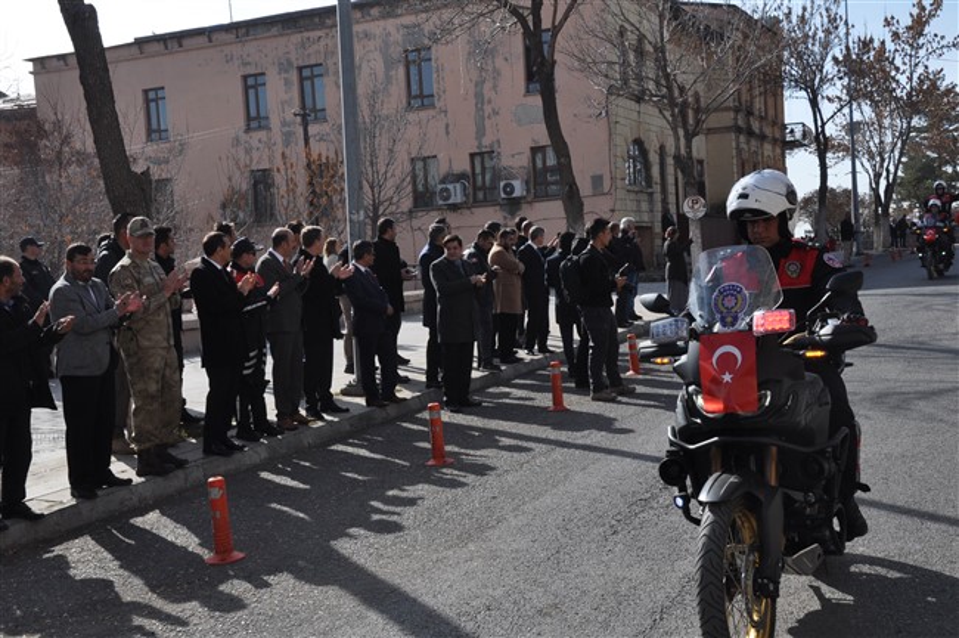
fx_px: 1198
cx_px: 480
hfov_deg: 43.6
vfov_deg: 29.8
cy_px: 319
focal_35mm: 45
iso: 500
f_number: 11
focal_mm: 30
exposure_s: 1/400
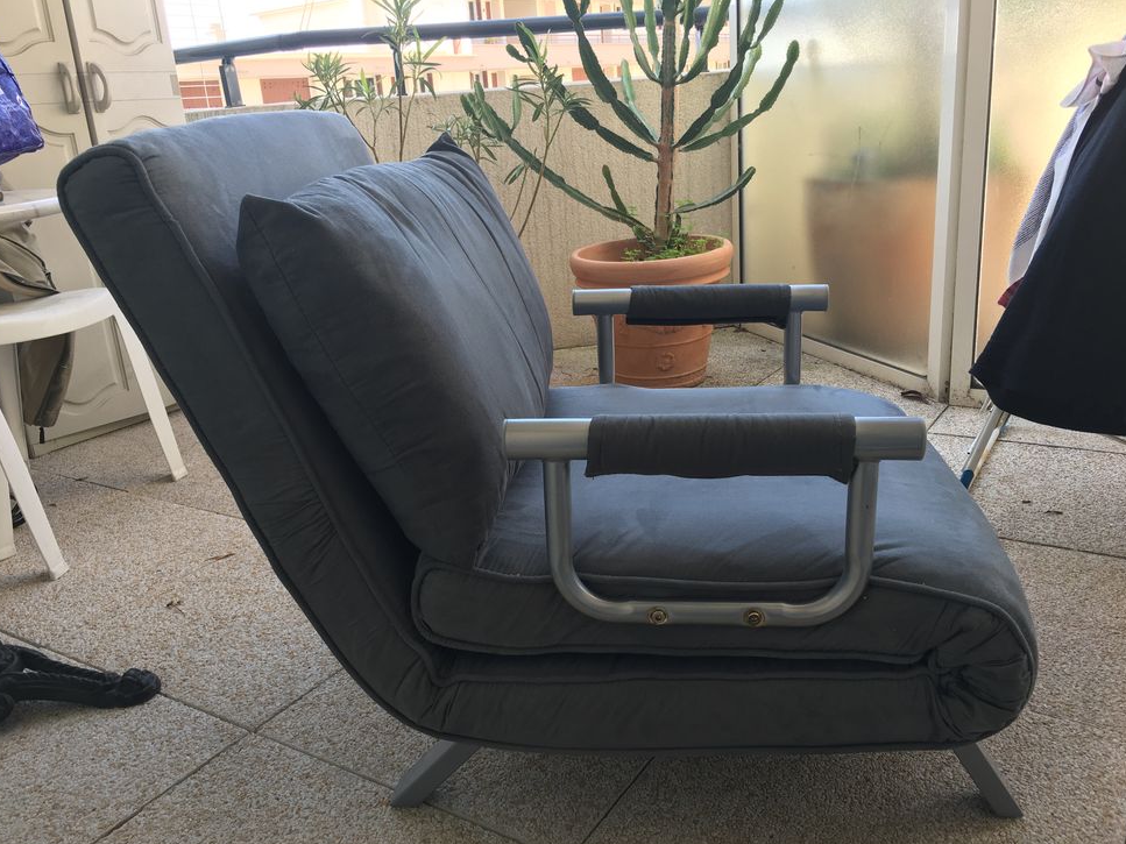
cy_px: 434
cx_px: 567
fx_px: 976
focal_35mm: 30
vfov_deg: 46.8
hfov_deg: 60.0
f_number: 2.2
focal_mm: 4.15
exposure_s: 1/100
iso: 25
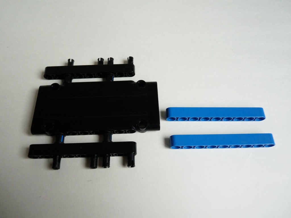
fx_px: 227
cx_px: 146
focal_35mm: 27
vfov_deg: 51.4
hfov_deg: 65.3
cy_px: 109
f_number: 2.8
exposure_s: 1/15
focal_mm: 4.8
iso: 400
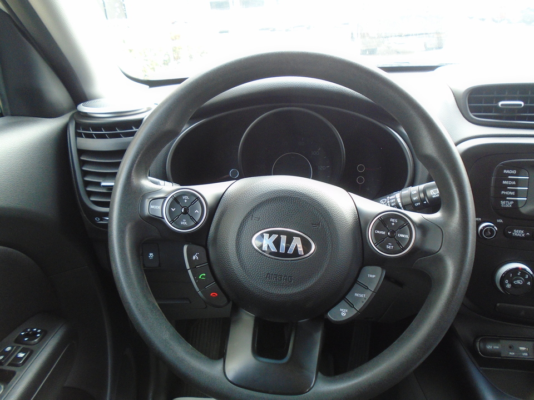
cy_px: 200
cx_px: 267
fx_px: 401
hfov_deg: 67.3
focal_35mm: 26
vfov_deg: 53.1
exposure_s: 1/50
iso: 200
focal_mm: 4.6
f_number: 3.2
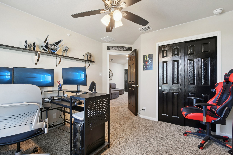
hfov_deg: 100.4
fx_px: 97
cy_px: 78
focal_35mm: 15
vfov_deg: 77.3
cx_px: 116
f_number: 8
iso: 400
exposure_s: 1/8
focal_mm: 10
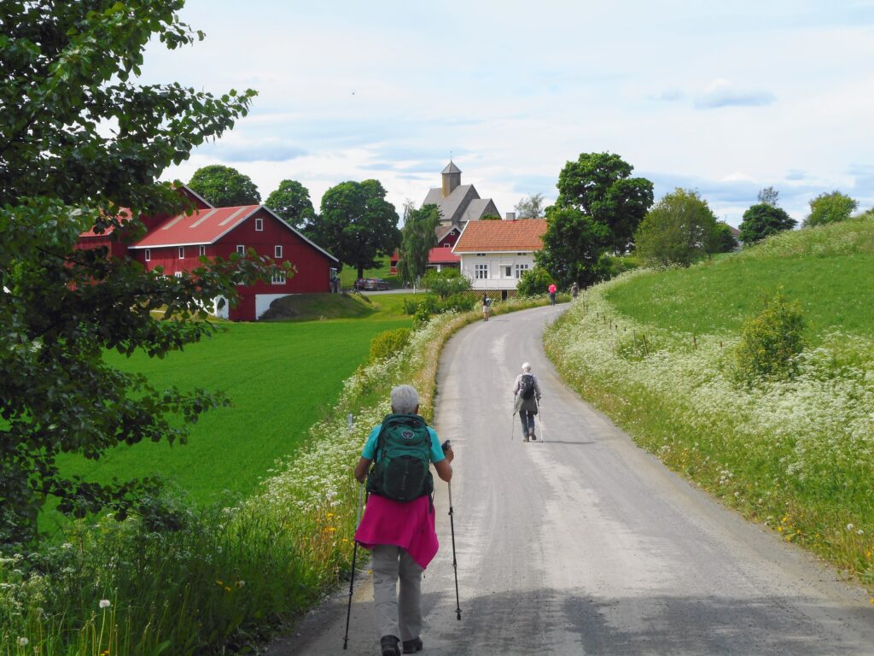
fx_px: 1692
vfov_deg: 21.9
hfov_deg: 29.0
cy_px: 328
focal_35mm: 67
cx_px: 437
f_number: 5.3
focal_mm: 12
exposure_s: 1/400
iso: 80
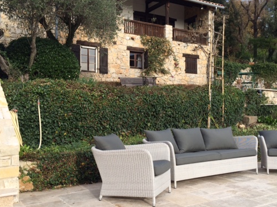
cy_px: 107
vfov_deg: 38.6
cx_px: 142
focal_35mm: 37
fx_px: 296
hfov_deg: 50.2
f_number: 2.2
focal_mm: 4.15
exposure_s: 1/820
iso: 32
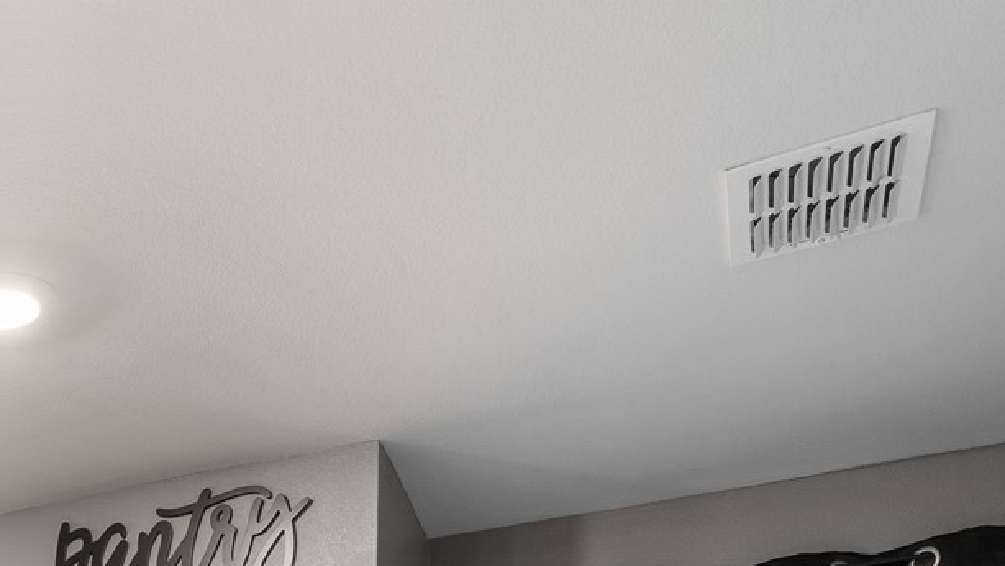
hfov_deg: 33.6
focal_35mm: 52
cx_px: -154
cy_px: 1096
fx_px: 1386
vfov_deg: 17.4
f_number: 8
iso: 100
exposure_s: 1/1.25
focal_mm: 14
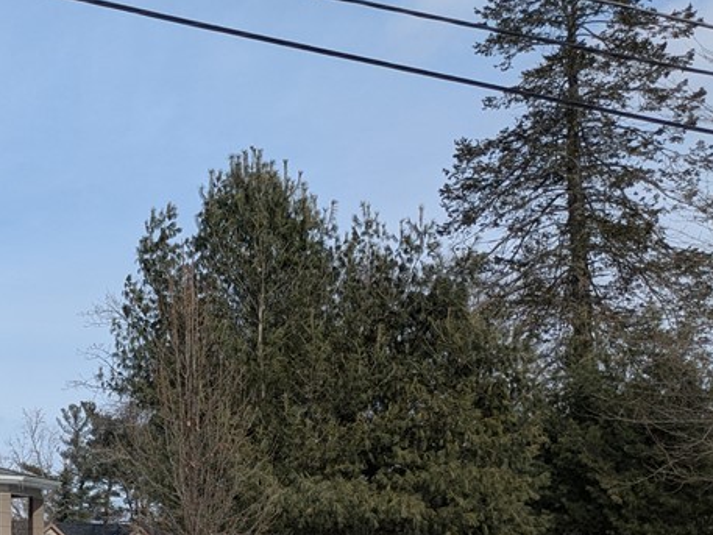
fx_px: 1154
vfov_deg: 25.9
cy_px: 368
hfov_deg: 31.3
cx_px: -27
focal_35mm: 56
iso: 45
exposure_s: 1/3745
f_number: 1.89
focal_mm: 5.43
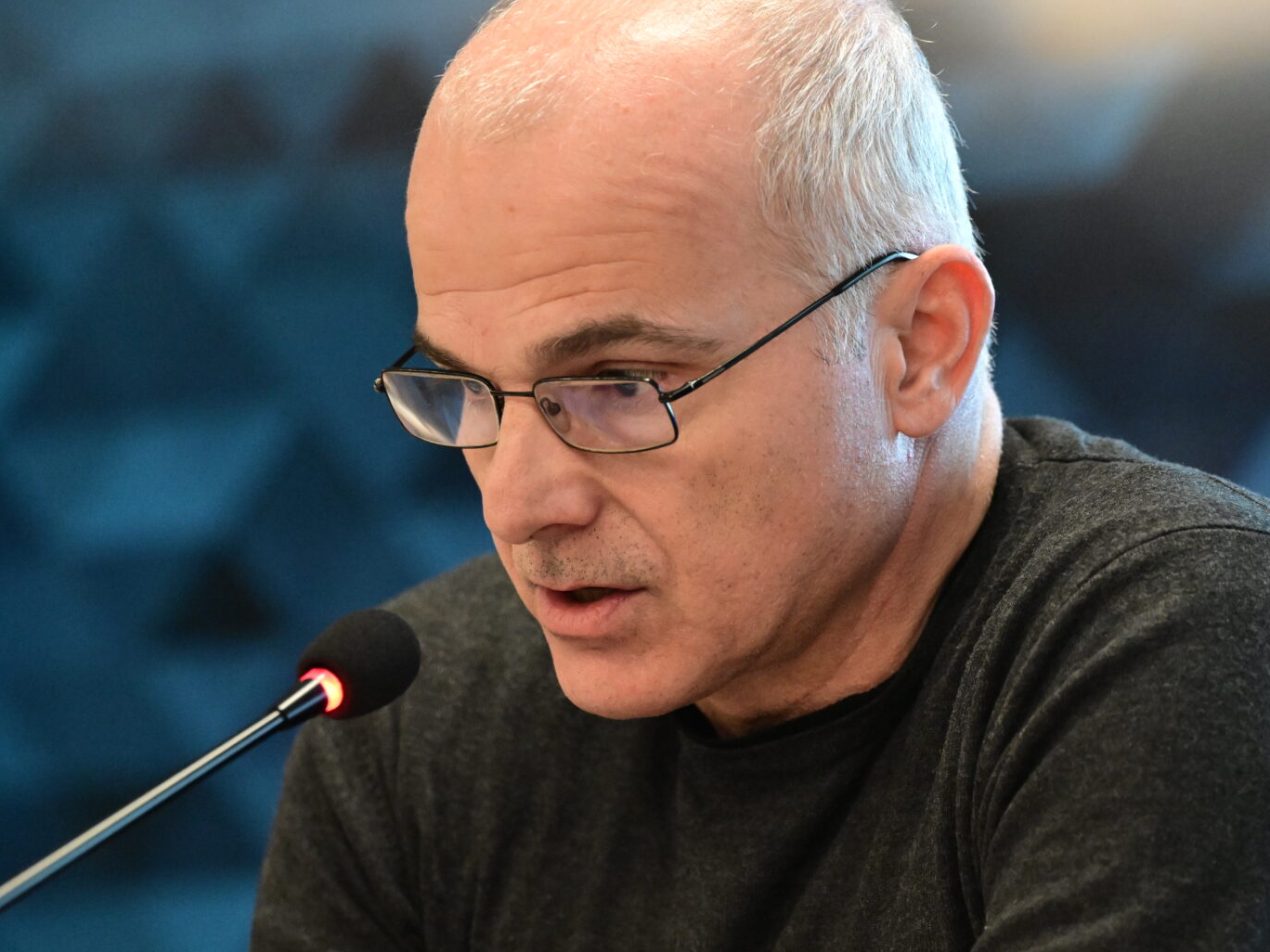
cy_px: 650
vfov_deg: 4.2
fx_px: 12878
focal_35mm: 351
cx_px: 727
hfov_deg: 5.6
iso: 5000
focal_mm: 195
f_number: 3.5
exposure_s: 1/200
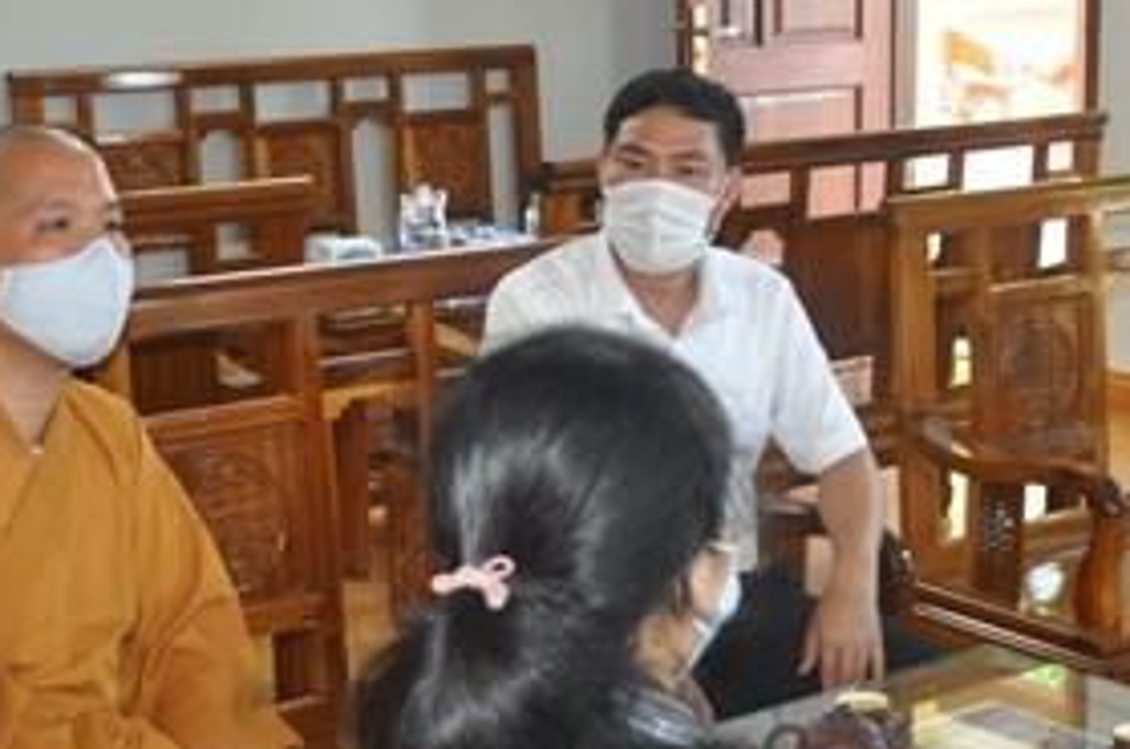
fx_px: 2632
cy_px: 389
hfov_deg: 23.9
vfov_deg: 16.2
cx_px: 907
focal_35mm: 84
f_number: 4.5
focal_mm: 24
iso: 1250
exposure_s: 1/60
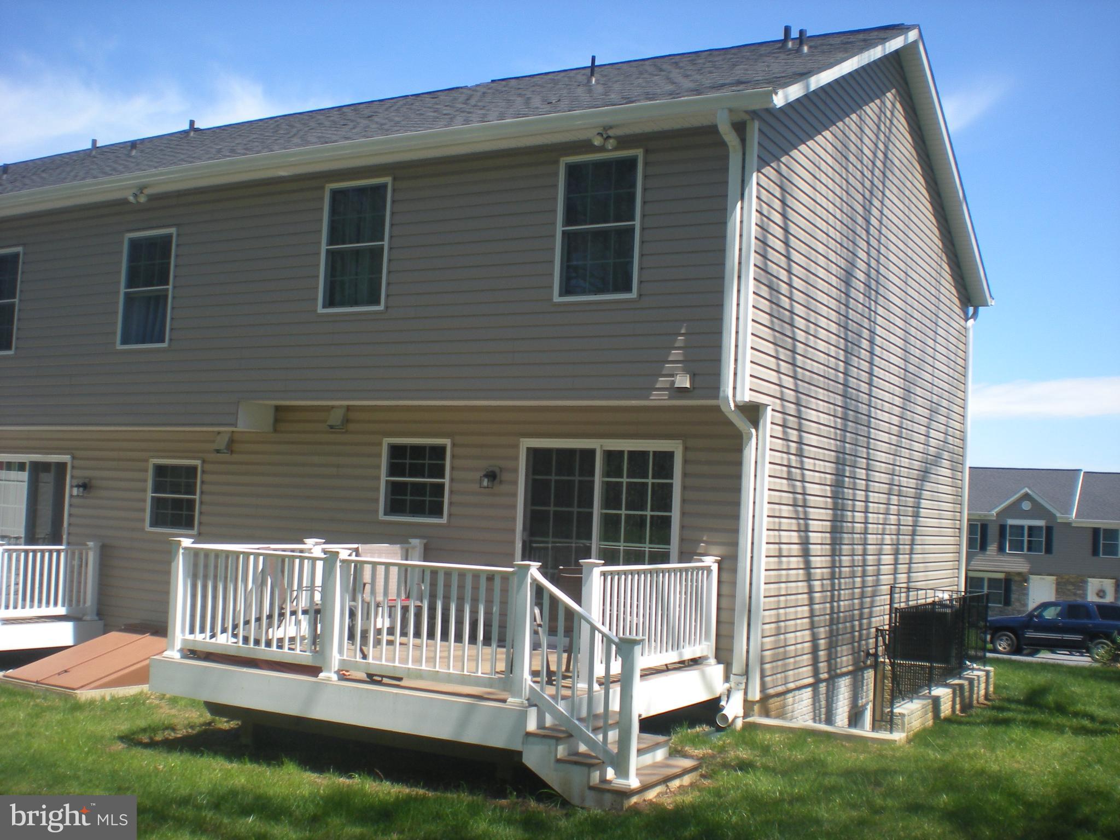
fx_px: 1229
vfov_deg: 37.7
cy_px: 420
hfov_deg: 49.0
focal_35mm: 38
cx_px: 560
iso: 64
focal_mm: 6.3
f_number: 4.6
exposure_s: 1/259
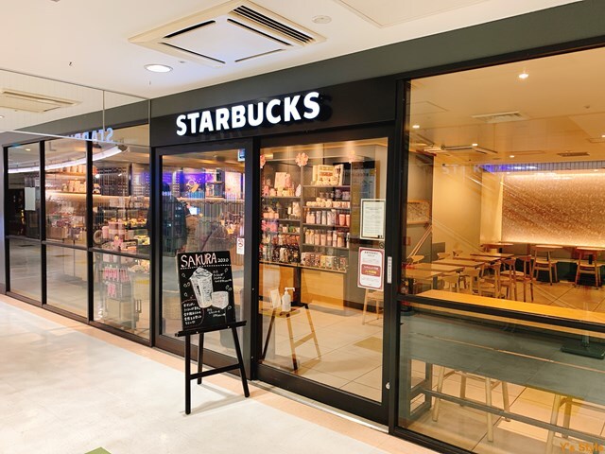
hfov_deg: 67.3
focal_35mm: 26
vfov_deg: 53.1
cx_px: 302
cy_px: 227
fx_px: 454
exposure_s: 1/50
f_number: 1.8
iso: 125
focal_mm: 4.25
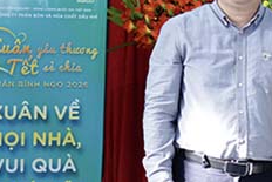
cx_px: 604
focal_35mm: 264
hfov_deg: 7.4
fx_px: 1996
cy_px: 27
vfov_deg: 5.2
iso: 800
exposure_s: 1/125
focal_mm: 51
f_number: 4
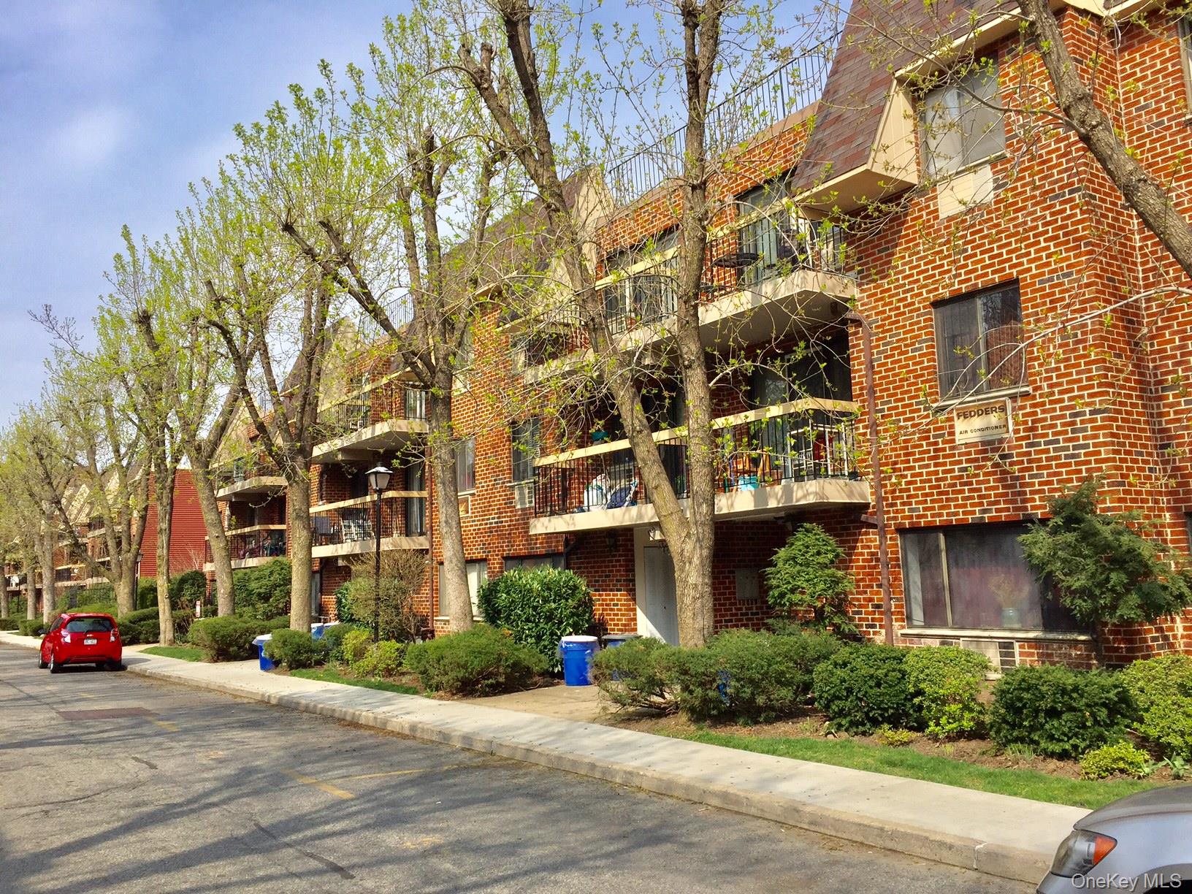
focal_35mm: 29
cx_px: 596
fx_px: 999
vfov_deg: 48.2
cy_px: 447
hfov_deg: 61.7
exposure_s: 1/1980
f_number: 2.2
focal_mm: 4.15
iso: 32
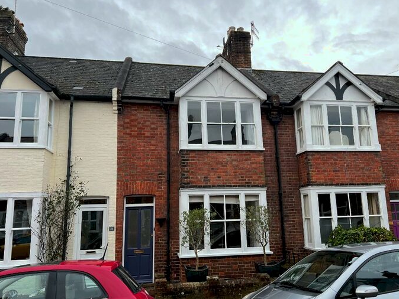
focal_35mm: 27
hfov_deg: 65.3
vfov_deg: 51.4
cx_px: 206
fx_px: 311
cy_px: 153
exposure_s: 1/385
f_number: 1.5
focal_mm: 5.7
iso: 50
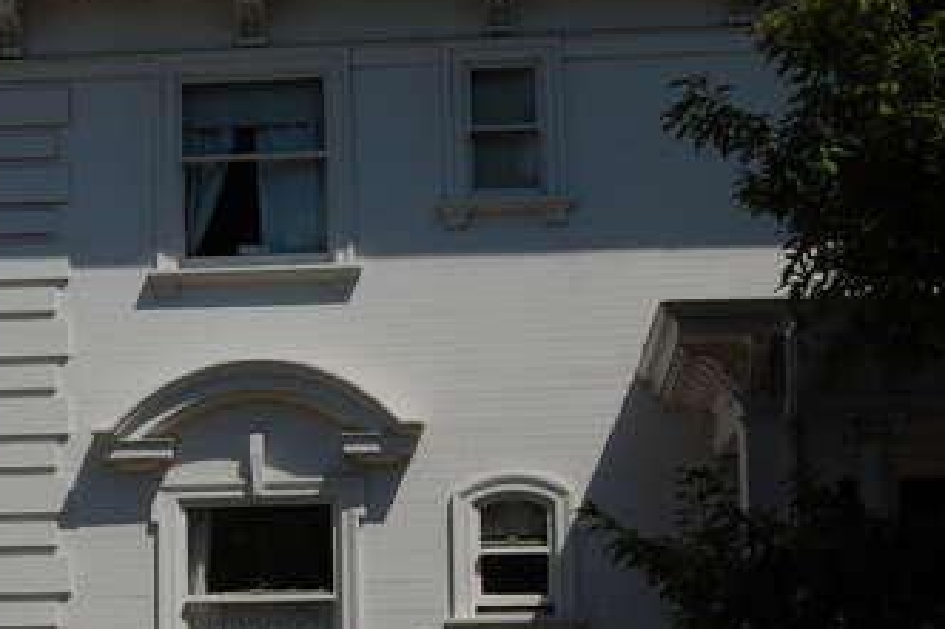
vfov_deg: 14.5
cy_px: 464
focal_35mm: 94
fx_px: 2466
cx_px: 137
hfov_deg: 21.3
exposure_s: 1/320
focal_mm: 26
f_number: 16
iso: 200
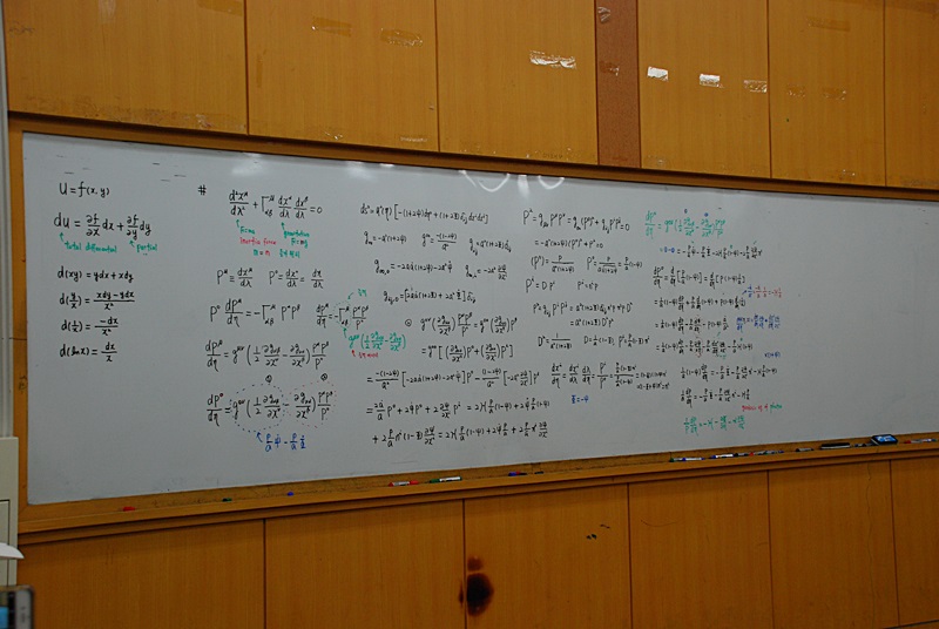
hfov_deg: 46.3
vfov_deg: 32.0
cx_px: 470
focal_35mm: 42
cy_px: 314
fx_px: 1097
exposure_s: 1/50
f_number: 6.3
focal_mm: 28
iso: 400
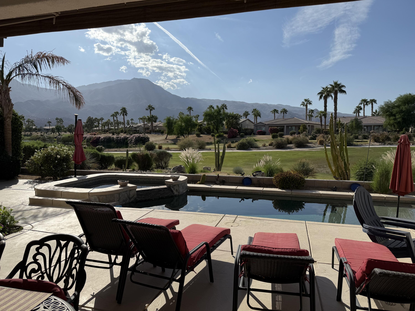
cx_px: 208
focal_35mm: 24
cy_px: 156
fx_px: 288
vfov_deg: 56.8
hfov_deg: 71.6
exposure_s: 1/10309
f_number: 1.78
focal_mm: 6.76
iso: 80
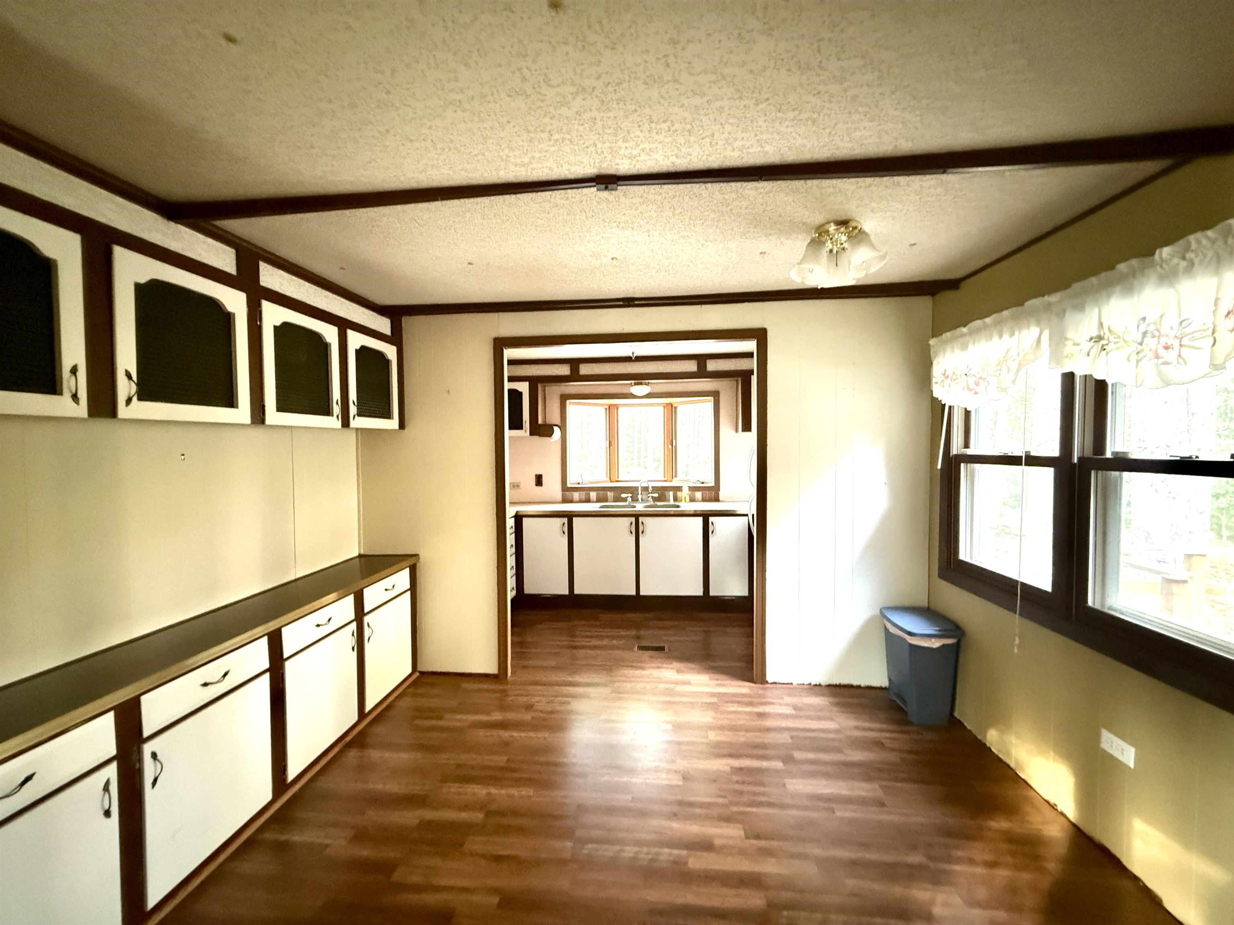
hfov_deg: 102.1
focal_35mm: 14
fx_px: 499
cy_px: 462
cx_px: 617
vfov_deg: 85.7
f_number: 2.2
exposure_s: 1/23
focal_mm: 2.22
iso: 2500
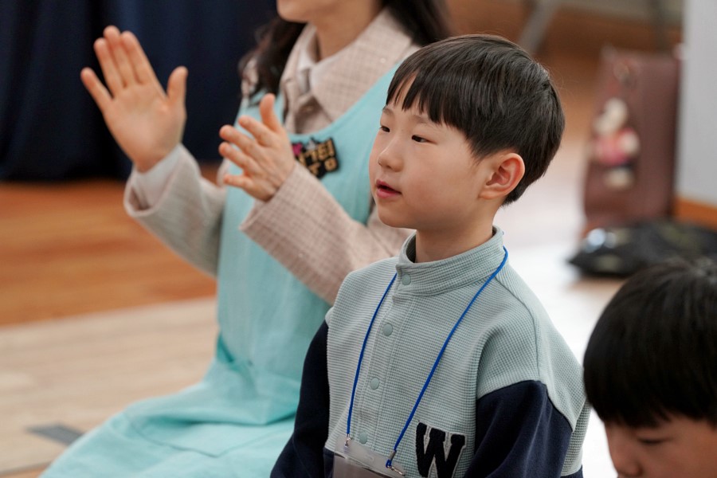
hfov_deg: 10.3
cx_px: 358
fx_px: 3983
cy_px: 239
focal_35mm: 200
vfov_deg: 6.9
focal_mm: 200
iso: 2000
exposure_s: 1/250
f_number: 4
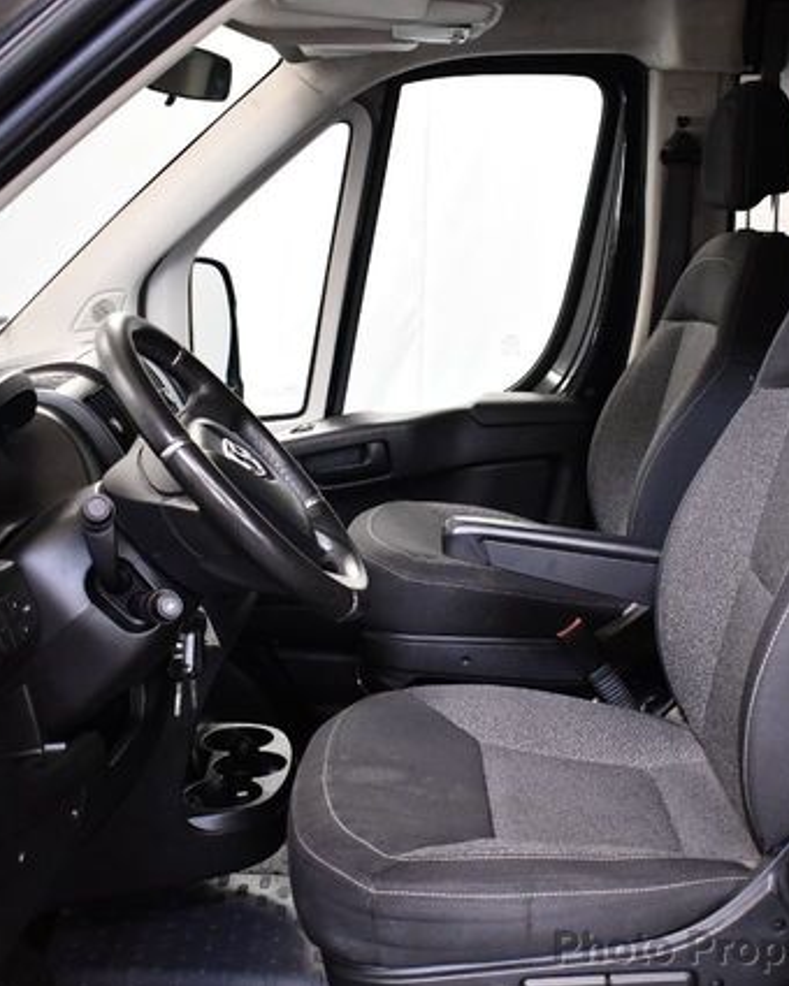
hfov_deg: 29.5
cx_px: 520
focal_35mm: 51
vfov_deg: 36.7
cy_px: 495
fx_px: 1489
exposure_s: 1/125
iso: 2200
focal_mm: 18
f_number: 3.5
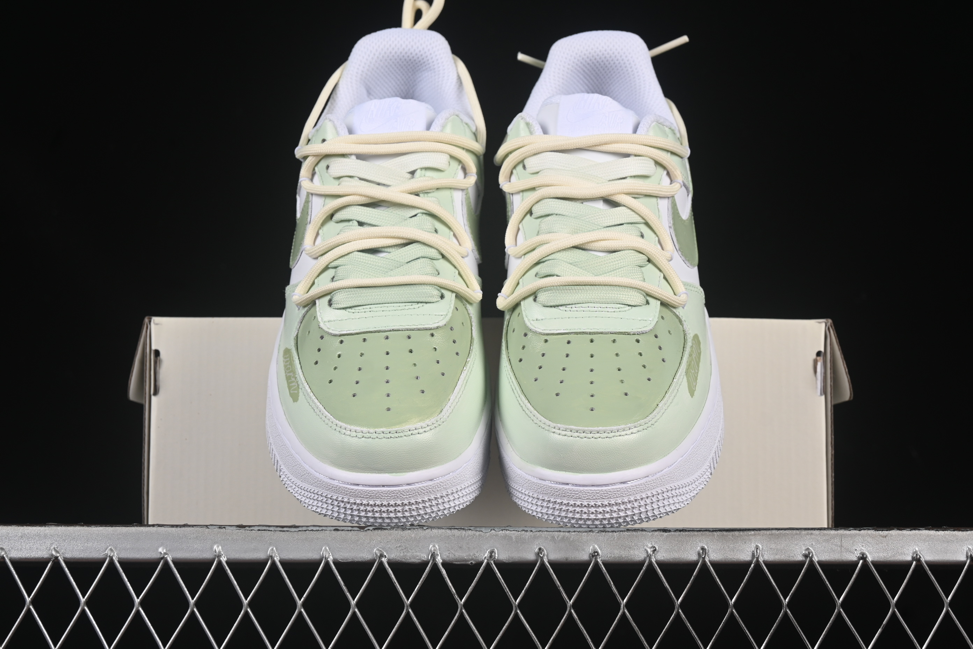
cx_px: 486
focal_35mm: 75
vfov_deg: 18.2
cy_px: 324
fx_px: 2027
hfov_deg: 27.0
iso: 160
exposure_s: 1/80
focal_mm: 50
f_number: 8
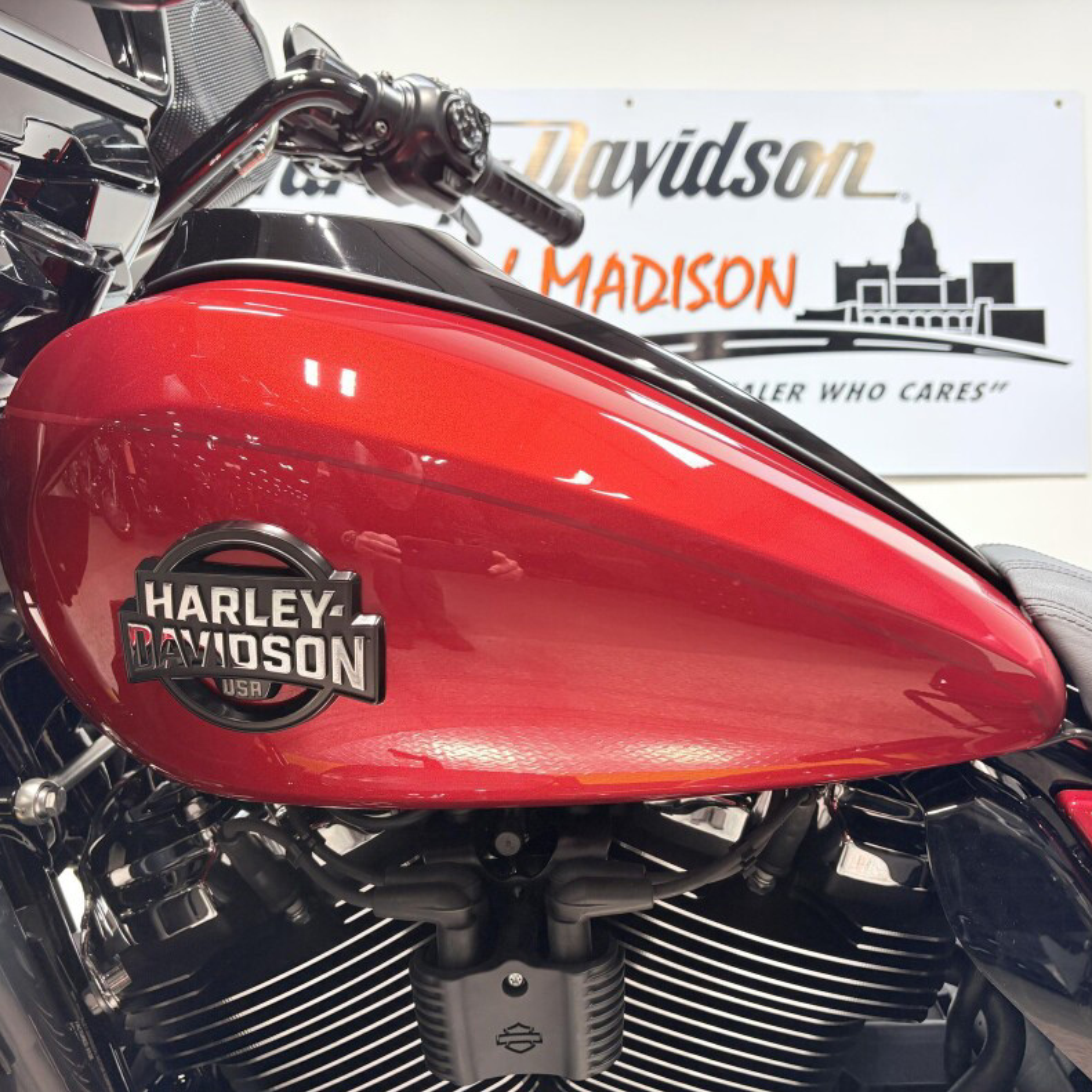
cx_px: 582
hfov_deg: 52.5
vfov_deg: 52.5
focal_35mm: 31
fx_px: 1106
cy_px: 551
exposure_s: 1/120
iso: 80
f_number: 1.6
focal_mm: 5.96
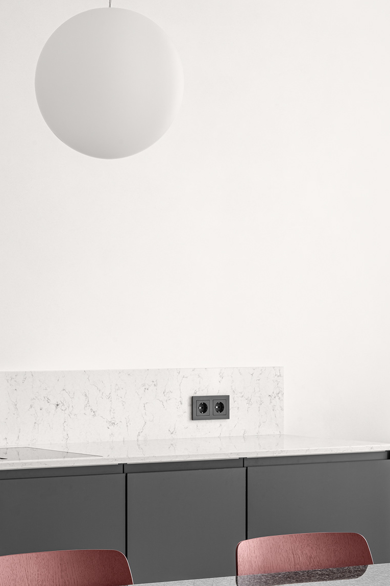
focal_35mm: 110
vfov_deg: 18.6
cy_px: 372
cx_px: 144
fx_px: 1790
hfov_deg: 12.4
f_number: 14
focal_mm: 70
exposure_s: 1/3
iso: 160
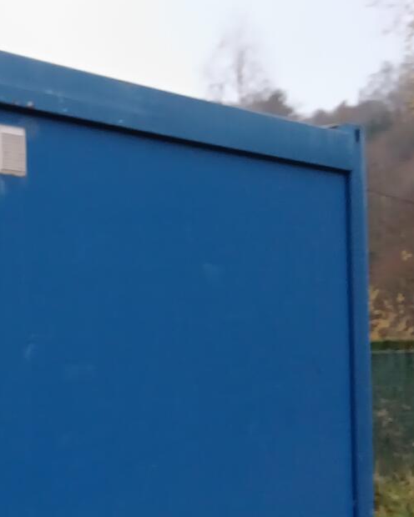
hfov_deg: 15.7
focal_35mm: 87
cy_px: 358
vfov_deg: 21.9
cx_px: -269
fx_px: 1332
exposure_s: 1/100
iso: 930
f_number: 1.9
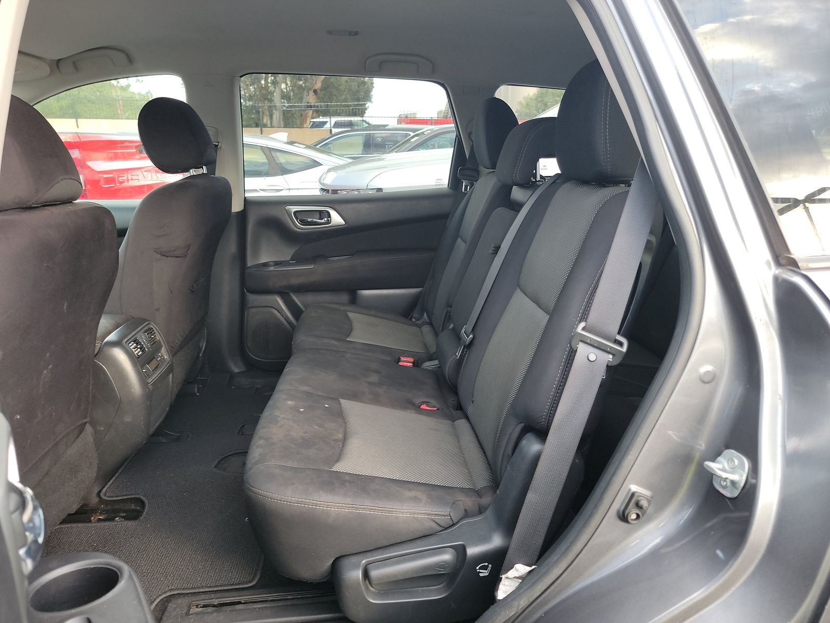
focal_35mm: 24
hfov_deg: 71.6
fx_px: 575
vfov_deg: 56.8
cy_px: 312
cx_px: 415
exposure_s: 1/59
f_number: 1.8
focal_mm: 6.7
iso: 180
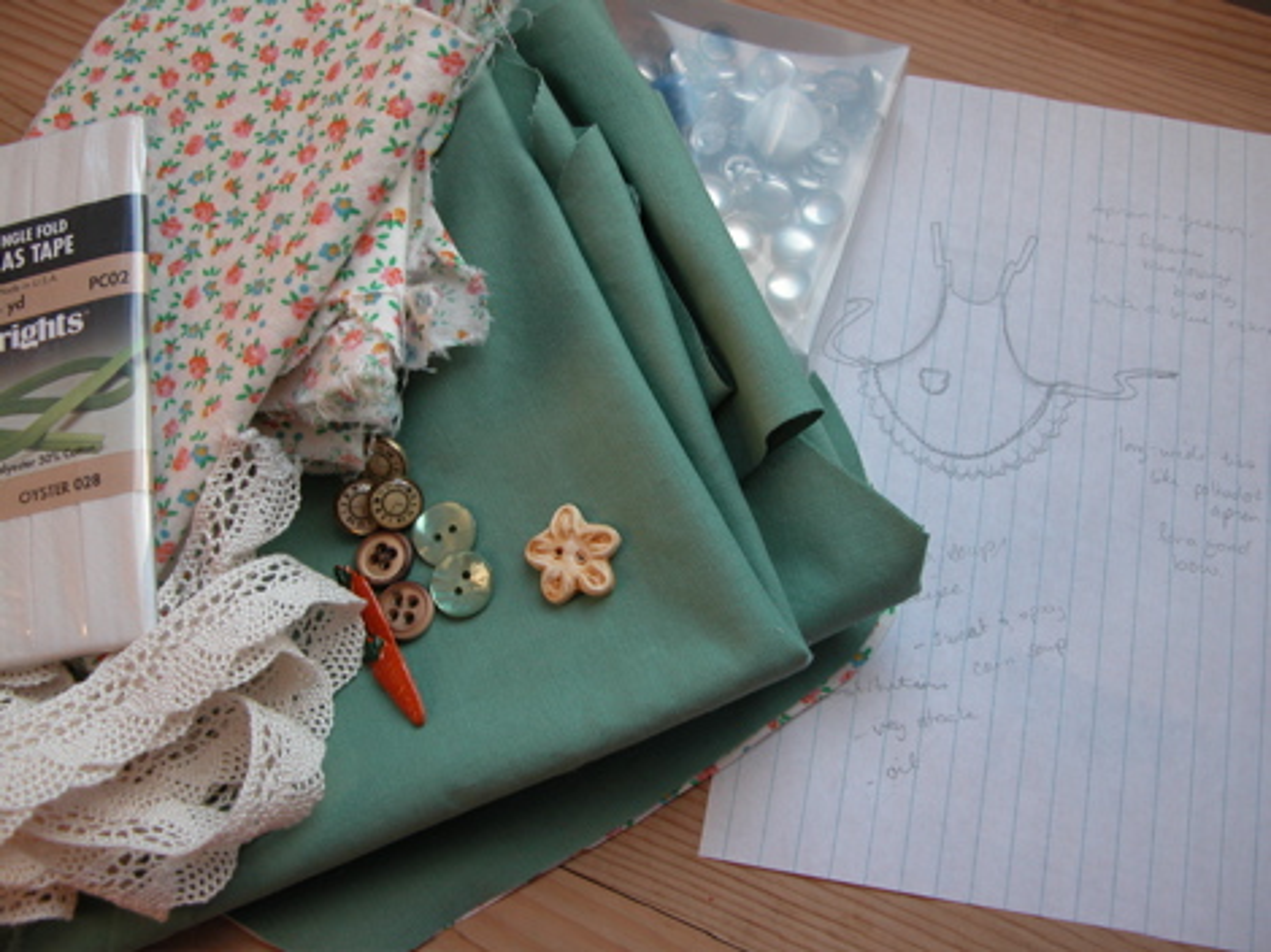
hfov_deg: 52.6
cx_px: 636
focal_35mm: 35
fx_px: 1284
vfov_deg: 40.7
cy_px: 476
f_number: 2.8
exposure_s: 1/51.4
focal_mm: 8.9
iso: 100
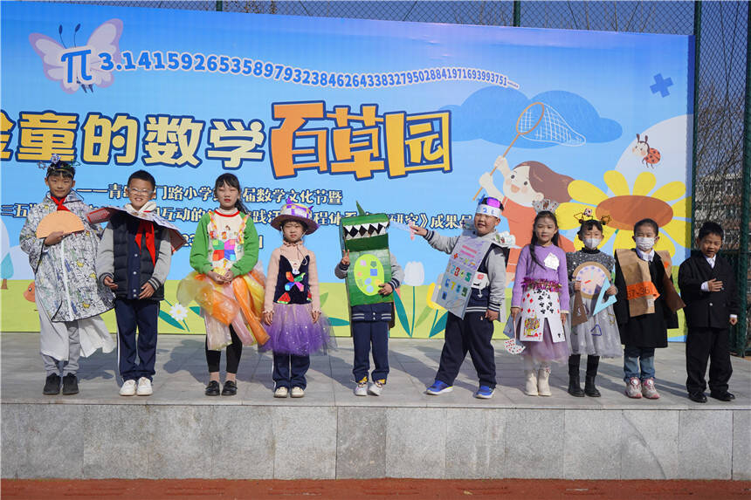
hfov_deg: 57.2
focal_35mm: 33
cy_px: 250
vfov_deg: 40.0
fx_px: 688
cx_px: 376
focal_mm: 33
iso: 100
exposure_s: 1/2000
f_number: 4.5
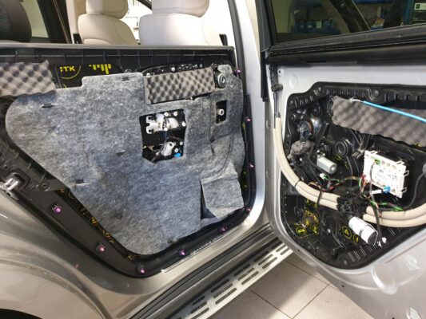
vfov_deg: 53.1
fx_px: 320
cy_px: 160
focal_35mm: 26
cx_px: 213
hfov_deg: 67.3
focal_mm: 4.3
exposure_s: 1/33
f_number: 1.5
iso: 320
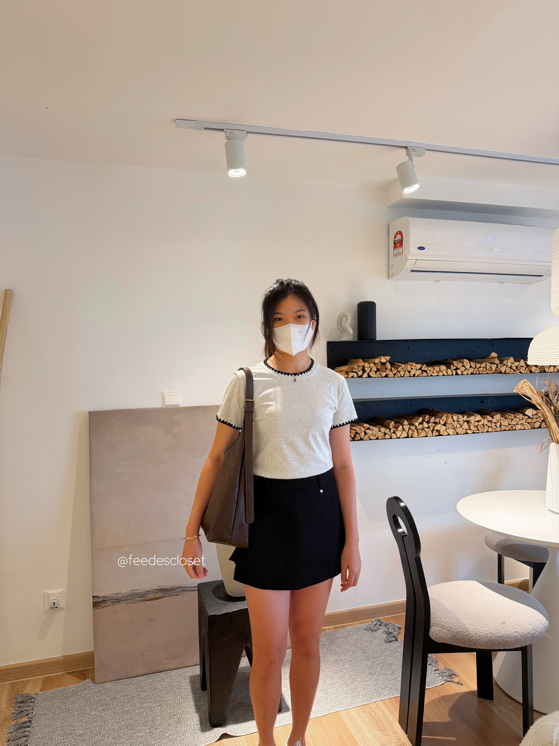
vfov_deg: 71.6
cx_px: 280
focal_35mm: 24
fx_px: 517
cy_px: 373
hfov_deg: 56.8
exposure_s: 1/100
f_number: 1.78
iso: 200
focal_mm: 6.76
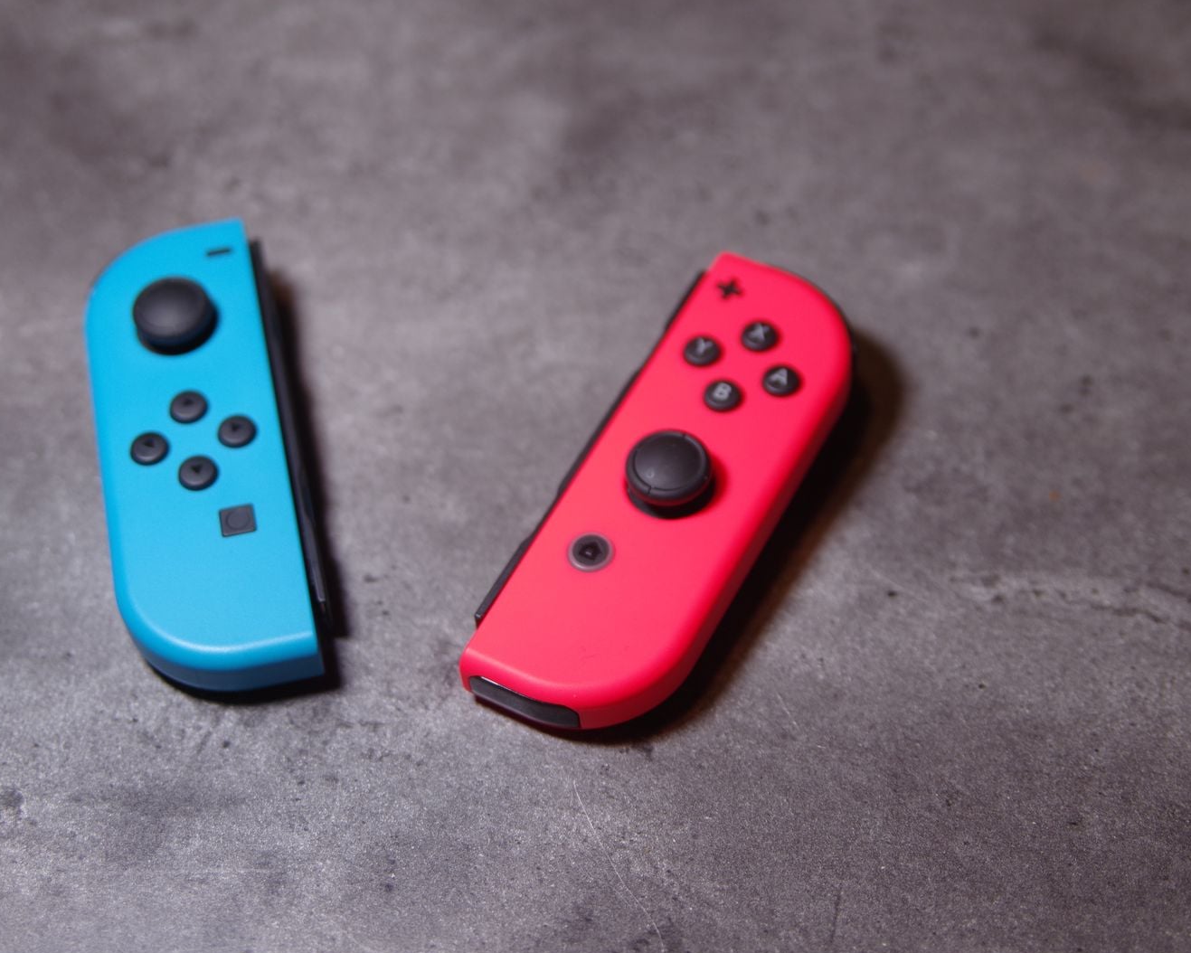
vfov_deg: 23.5
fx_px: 2292
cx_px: 543
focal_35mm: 65
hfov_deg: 29.1
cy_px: 479
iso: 320
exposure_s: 1/100
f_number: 2.8
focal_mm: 38
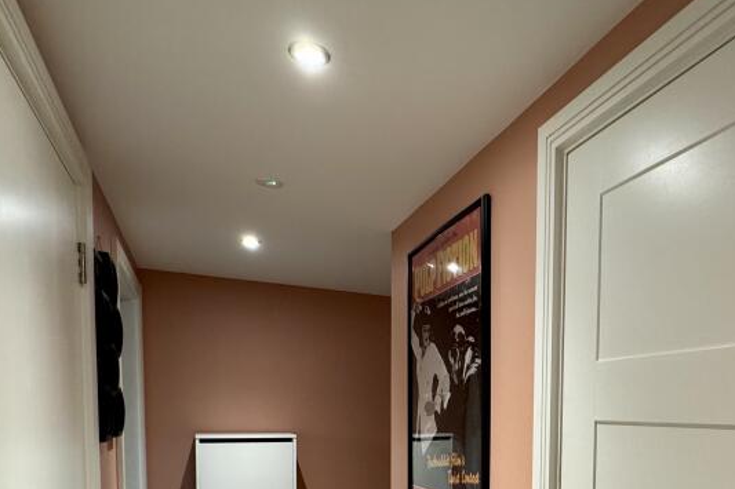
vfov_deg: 42.2
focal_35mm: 28
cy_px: 449
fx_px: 571
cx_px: 501
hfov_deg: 63.5
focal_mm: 2.22
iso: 320
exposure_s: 1/50
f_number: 2.2
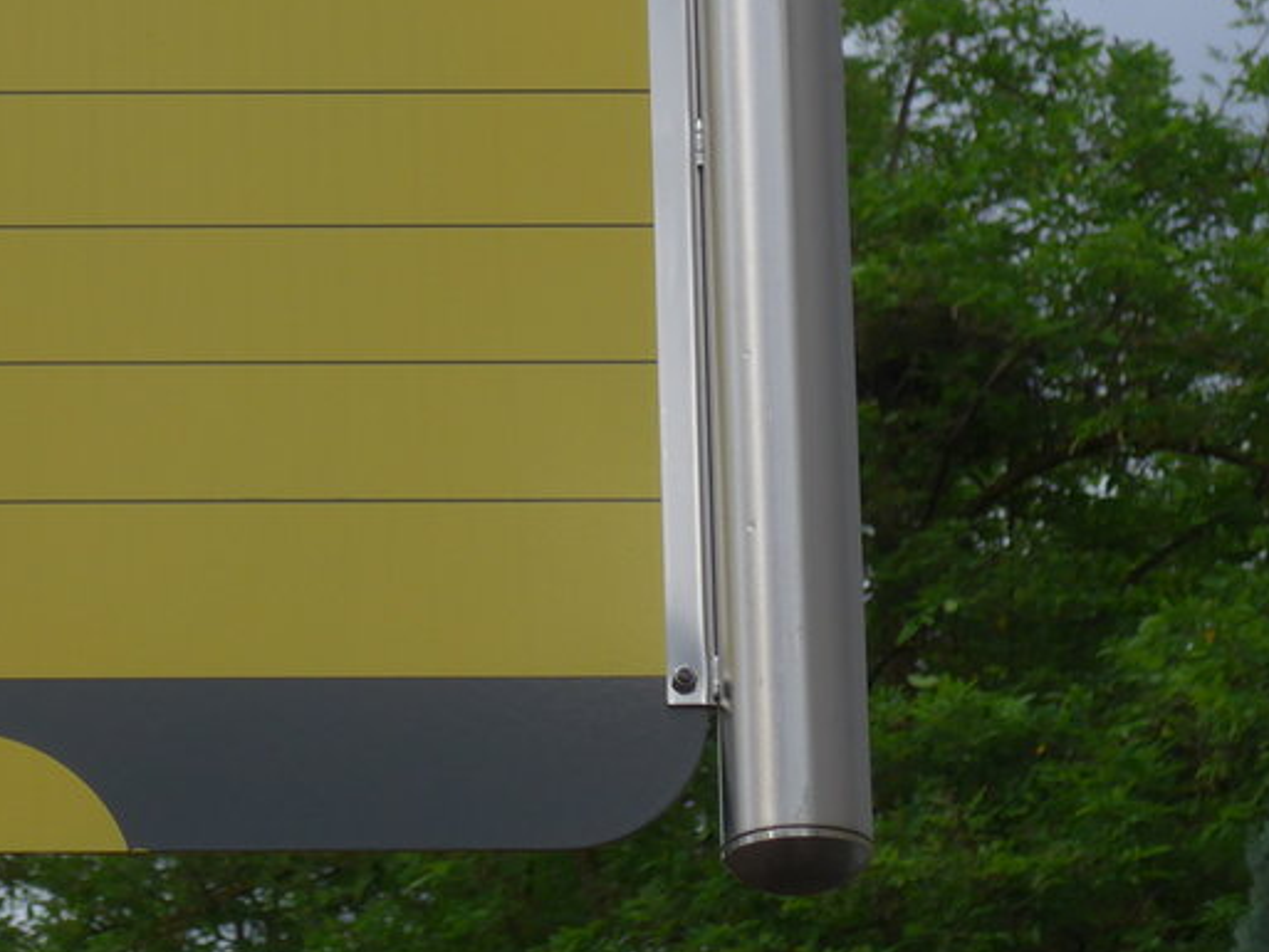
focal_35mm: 241
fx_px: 8837
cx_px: 7
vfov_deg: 6.2
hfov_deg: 8.2
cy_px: 54
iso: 80
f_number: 4.8
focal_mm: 20.4
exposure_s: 1/200
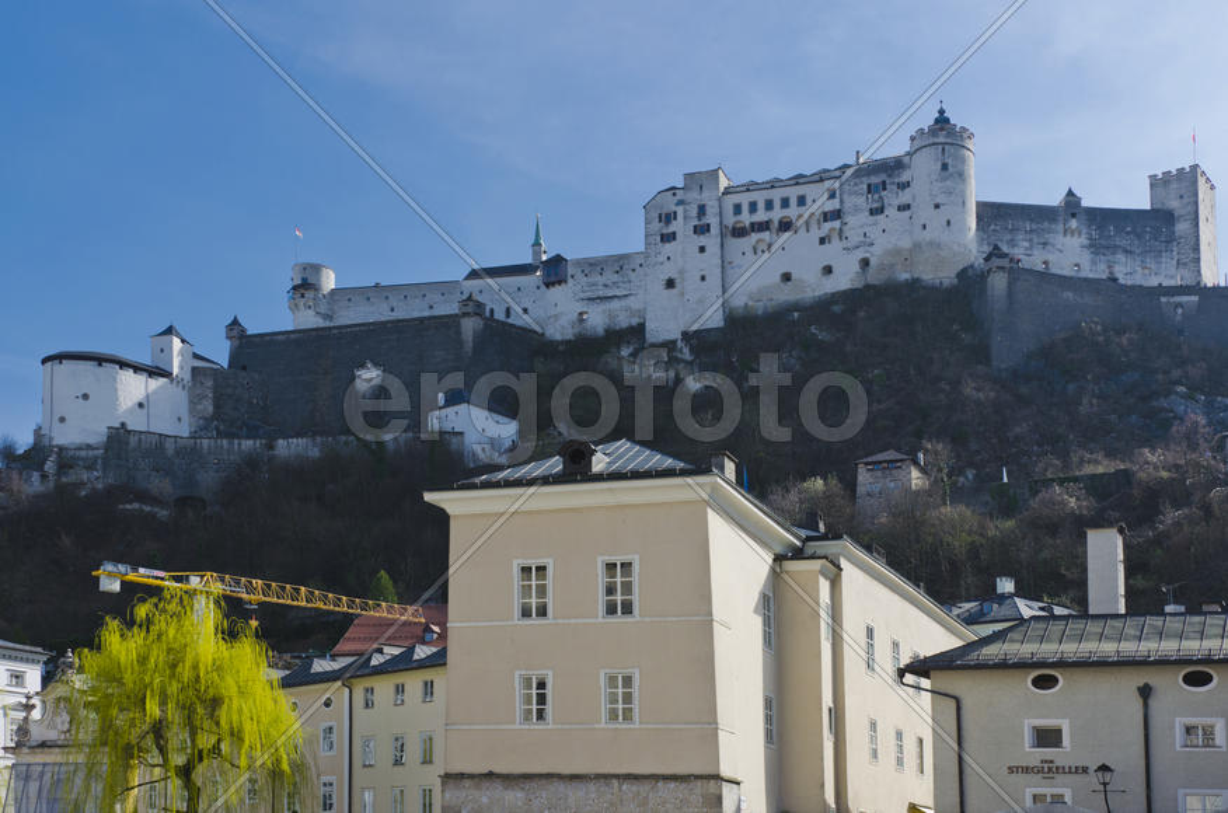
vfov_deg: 31.7
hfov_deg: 46.5
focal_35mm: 42
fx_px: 1430
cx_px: 614
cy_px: 406
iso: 100
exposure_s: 1/250
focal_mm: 28
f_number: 8
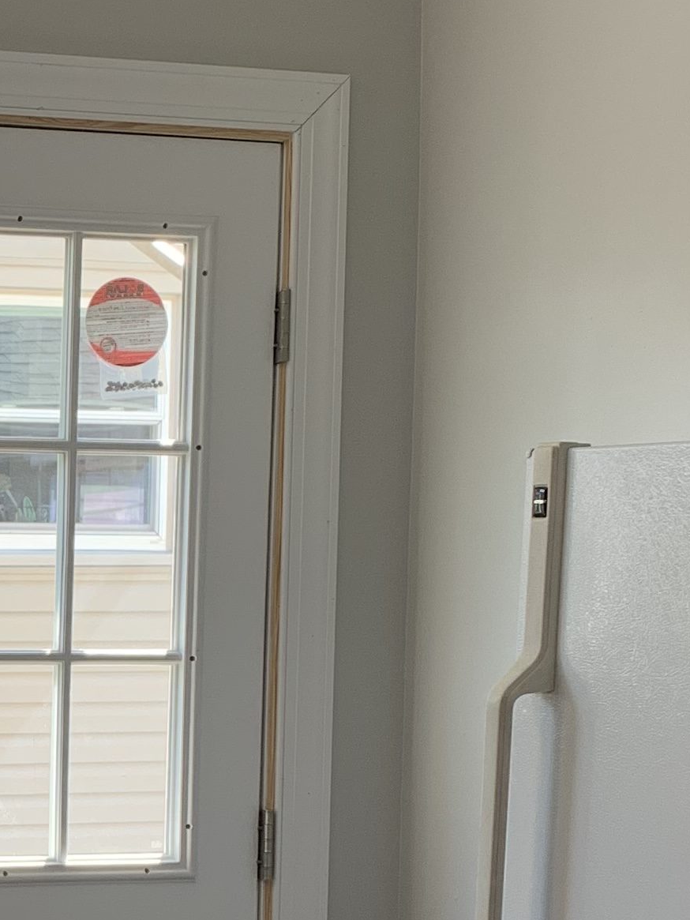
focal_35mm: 90
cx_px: -261
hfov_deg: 15.5
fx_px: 2392
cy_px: 786
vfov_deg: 21.4
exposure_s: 1/121
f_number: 1.8
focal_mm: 4.25
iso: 32
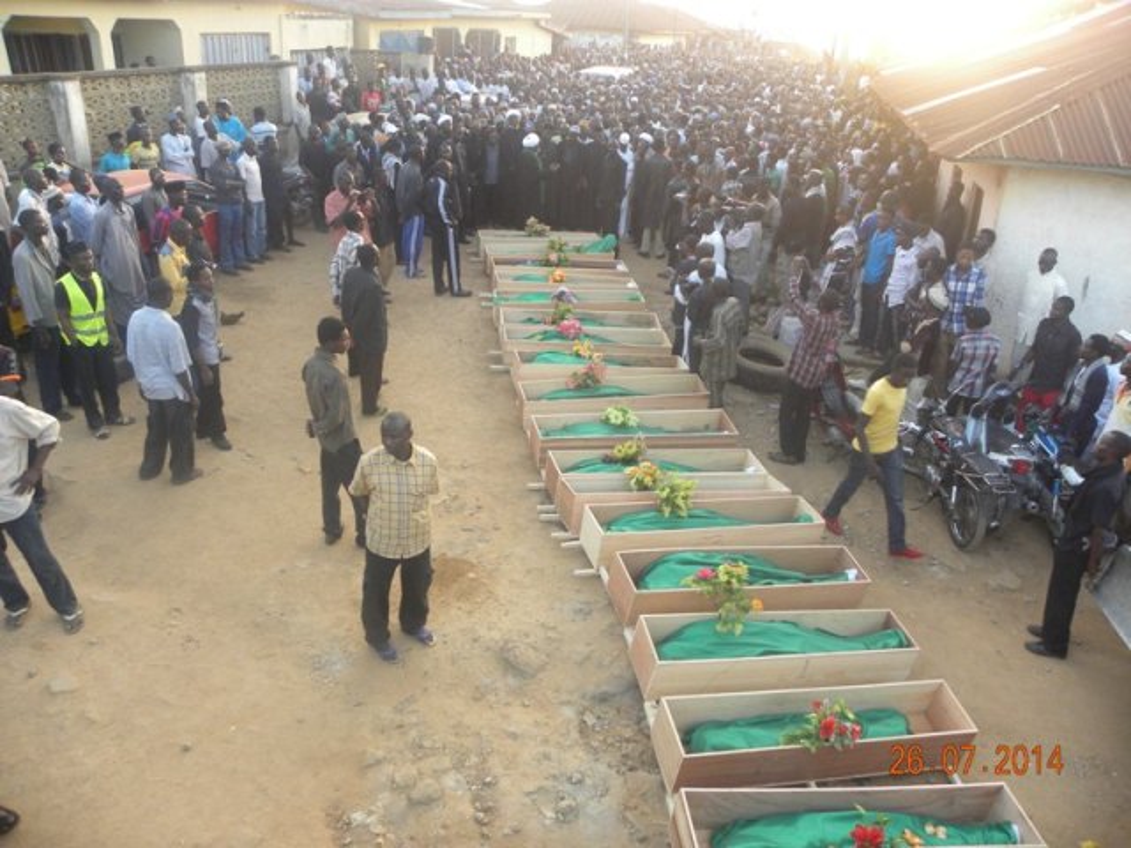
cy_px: 424
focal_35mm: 26
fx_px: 849
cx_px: 566
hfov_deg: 67.3
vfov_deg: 53.1
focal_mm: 4.6
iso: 139
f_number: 2.8
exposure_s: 1/75
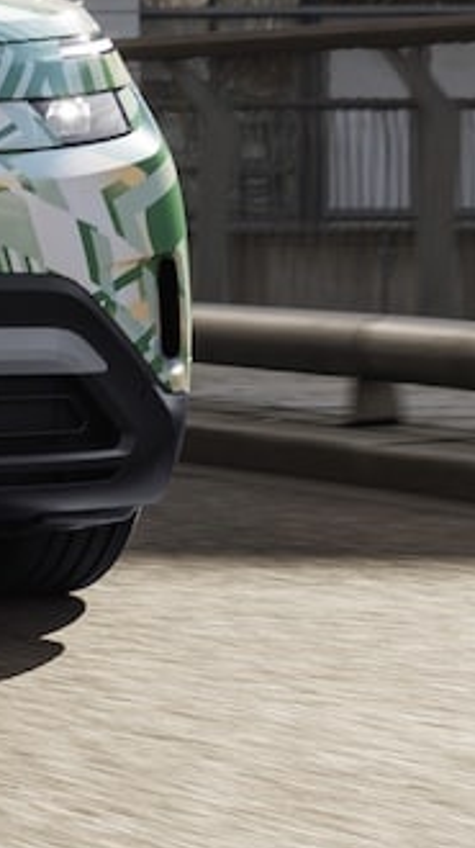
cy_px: 113
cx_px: -403
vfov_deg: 13.0
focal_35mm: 164
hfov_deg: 7.2
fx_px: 3682
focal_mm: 43
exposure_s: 1/60
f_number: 6.3
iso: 125
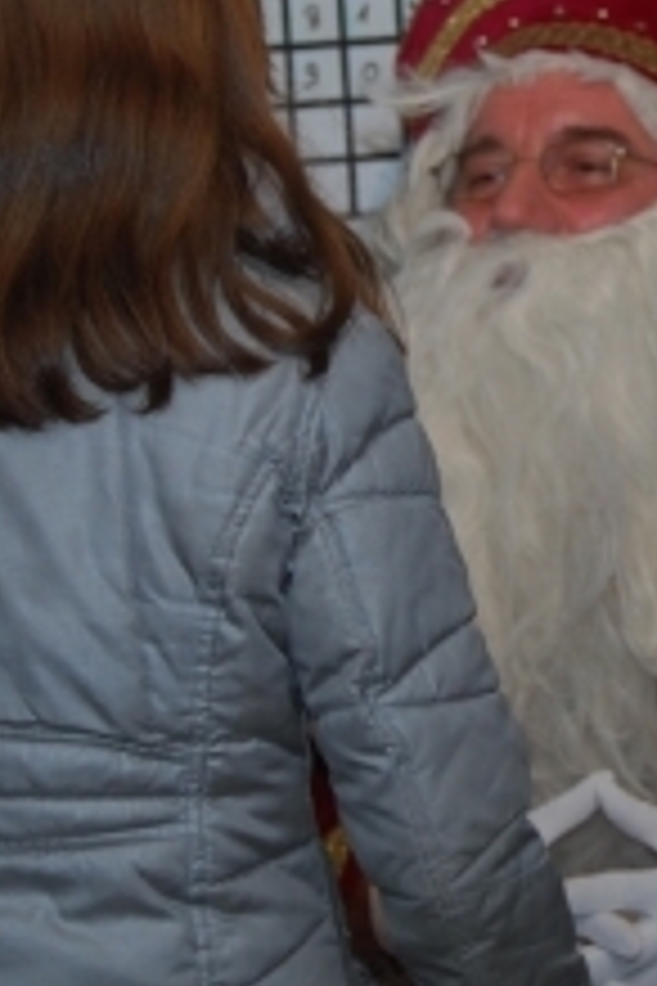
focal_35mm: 156
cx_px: 680
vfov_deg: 13.2
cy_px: 416
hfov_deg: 8.7
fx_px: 4270
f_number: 5
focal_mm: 38
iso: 200
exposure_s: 1/60
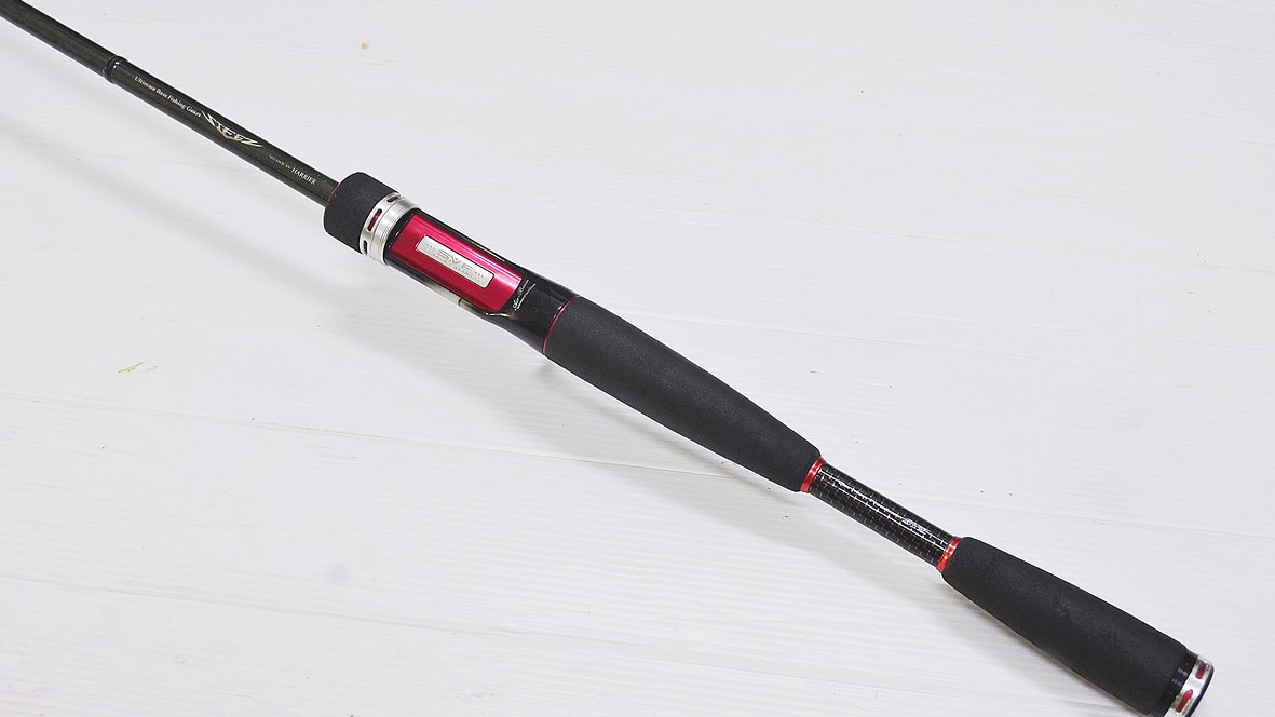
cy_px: 356
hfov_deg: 40.6
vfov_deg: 23.5
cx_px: 629
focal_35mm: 51
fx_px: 1724
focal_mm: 32
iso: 400
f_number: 6.3
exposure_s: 1/8
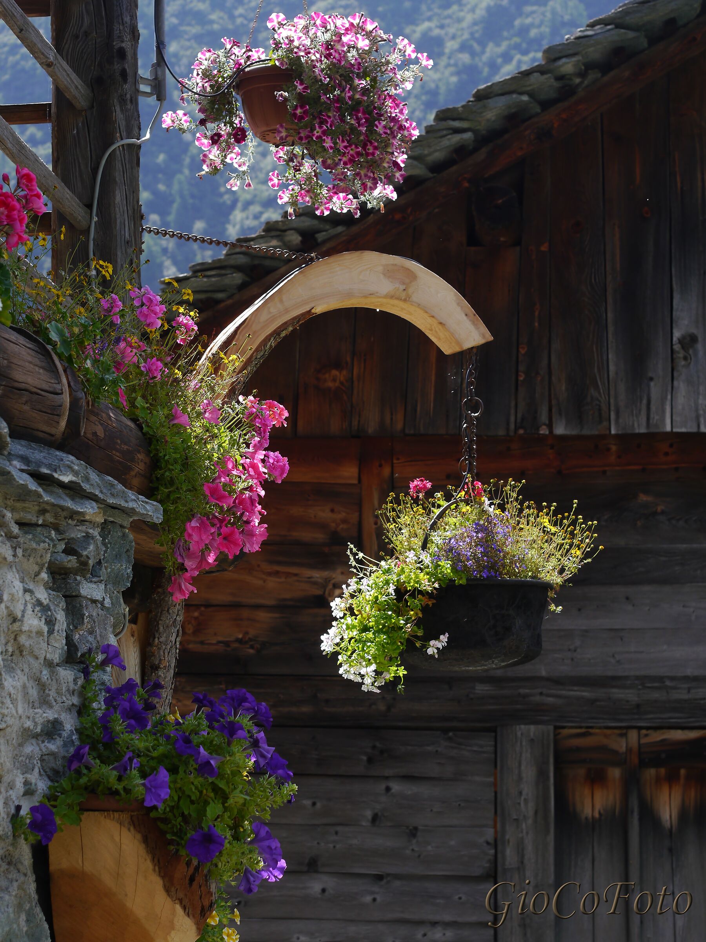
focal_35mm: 90
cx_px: 353
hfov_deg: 16.4
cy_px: 471
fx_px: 2447
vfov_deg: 21.8
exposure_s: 1/250
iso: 160
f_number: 5.6
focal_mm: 45
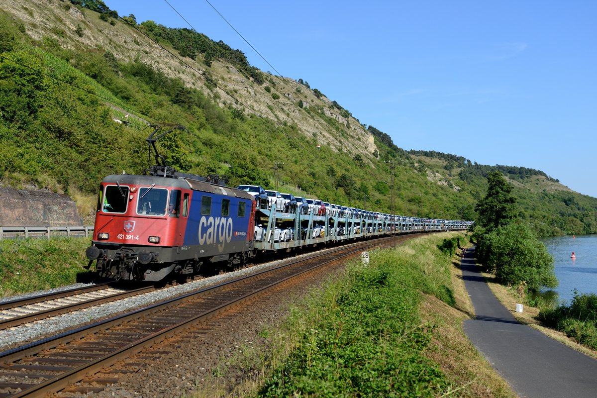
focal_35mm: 48
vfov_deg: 28.1
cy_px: 199
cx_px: 298
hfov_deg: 41.1
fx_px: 796
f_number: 5.6
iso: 200
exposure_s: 1/1600
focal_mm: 48
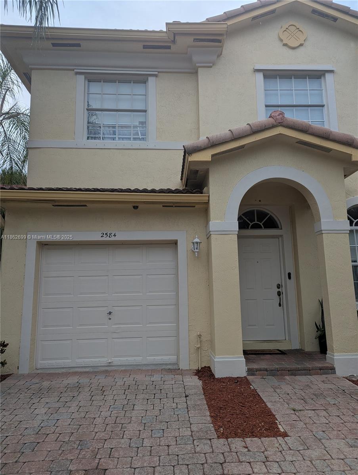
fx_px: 330
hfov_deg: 56.9
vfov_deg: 71.5
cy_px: 238
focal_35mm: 24
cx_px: 179
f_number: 1.85
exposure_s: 1/884
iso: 33
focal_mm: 6.81
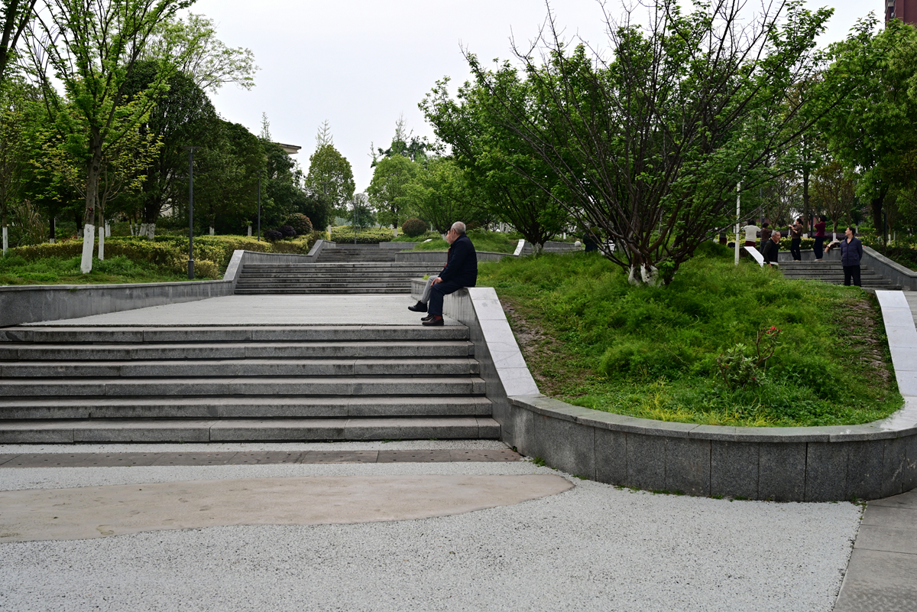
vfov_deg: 36.9
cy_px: 306
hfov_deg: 53.1
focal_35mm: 36
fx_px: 917
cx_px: 458
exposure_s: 1/160
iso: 560
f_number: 8
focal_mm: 36
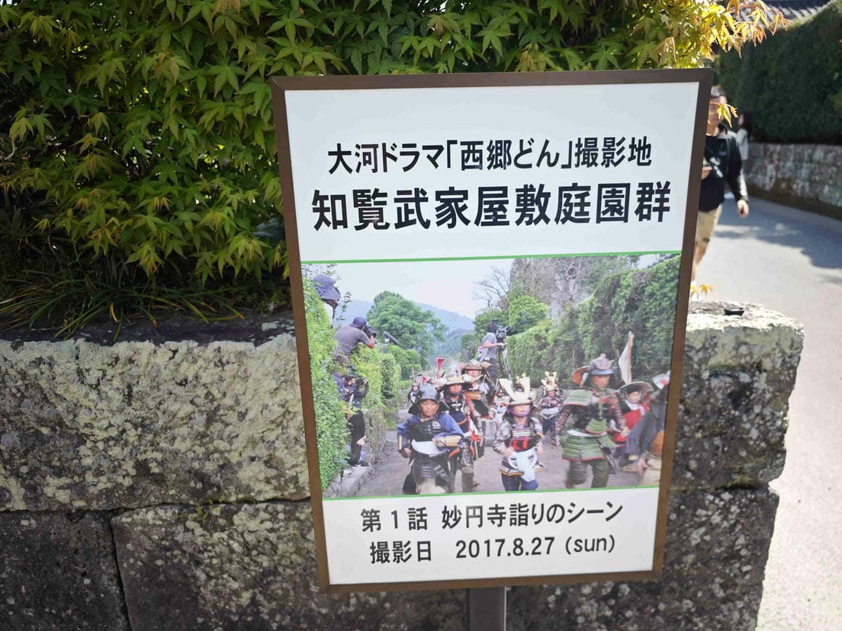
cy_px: 333
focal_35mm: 25
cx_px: 443
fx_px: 608
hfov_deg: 69.3
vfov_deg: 54.8
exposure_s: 1/1398
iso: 250
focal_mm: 8.72
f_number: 2
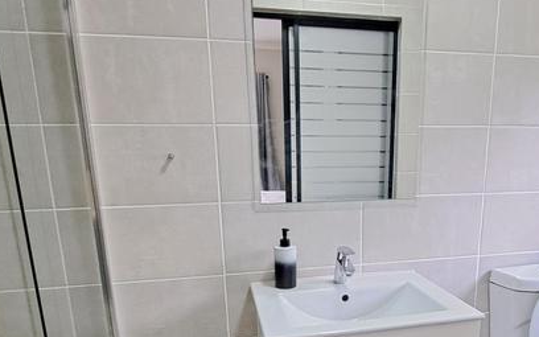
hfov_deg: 67.7
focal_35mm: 27
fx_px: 397
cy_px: 260
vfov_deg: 44.2
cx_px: 324
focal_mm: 1.74
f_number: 2.2
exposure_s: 1/50
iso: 250
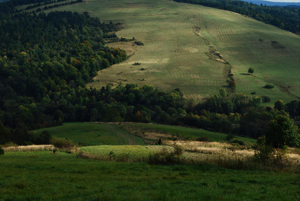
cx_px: 150
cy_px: 100
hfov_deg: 24.6
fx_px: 688
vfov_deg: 16.6
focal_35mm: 82
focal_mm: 55
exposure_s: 1/25
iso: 200
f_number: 18
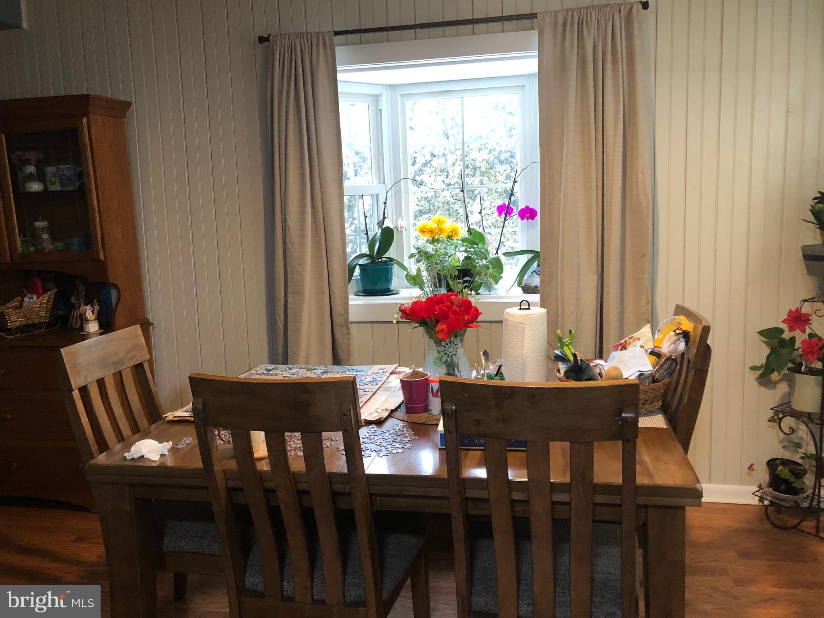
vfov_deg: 49.7
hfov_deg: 63.4
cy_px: 309
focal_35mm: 28
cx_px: 412
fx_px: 667
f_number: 1.8
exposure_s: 1/15
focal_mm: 3.99
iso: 64
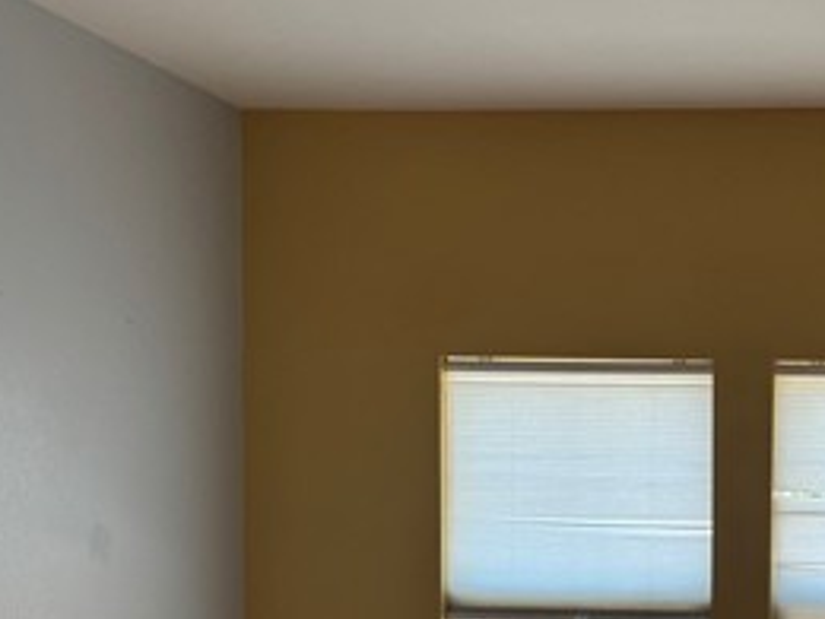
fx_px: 1406
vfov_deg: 23.9
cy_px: 603
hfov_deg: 29.7
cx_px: 892
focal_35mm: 59
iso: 100
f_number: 1.78
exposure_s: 1/60
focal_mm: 6.76
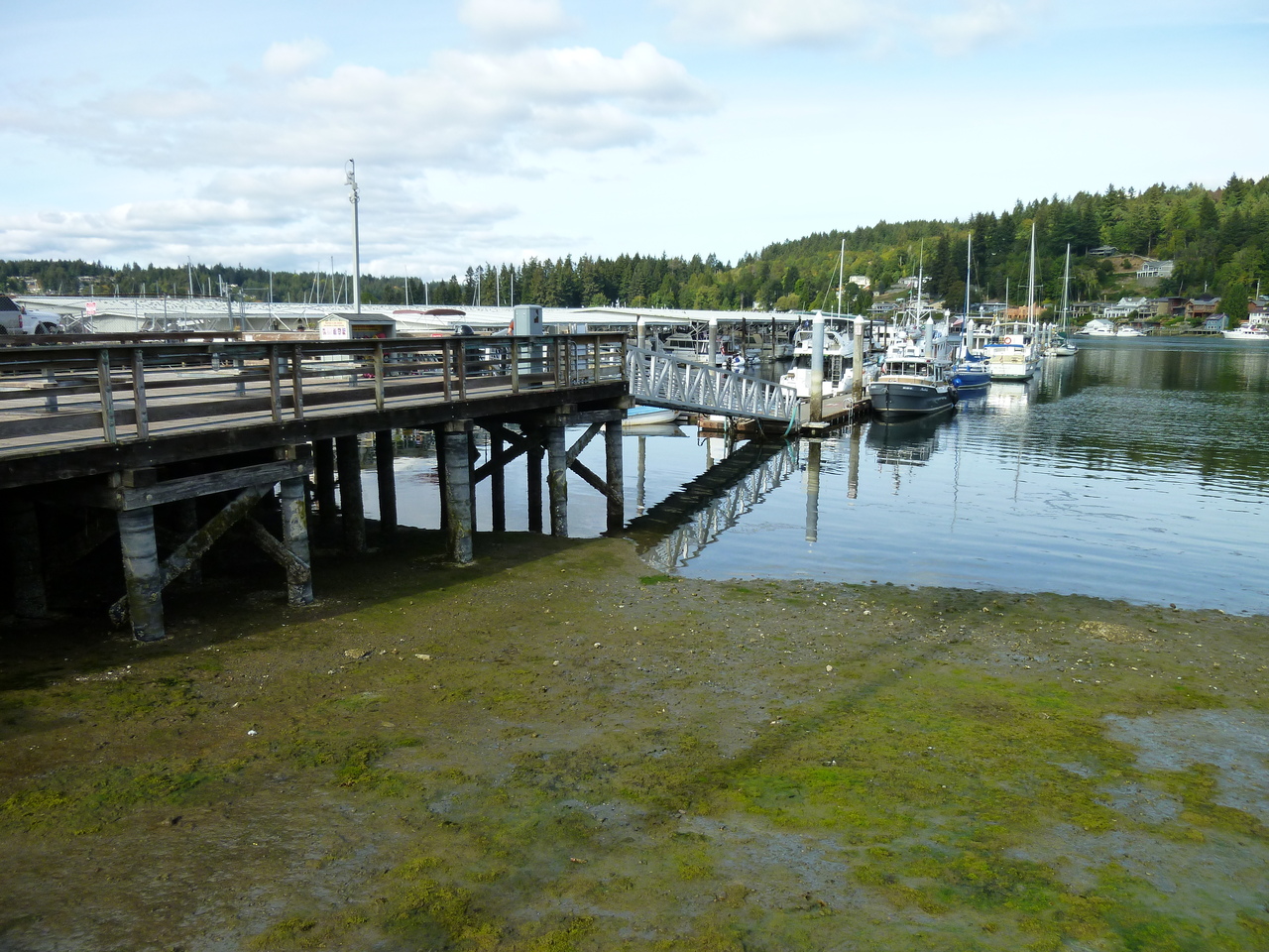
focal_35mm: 25
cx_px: 634
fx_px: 916
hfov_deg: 69.4
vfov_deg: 54.9
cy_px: 476
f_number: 3.3
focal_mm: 4.5
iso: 125
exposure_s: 1/400
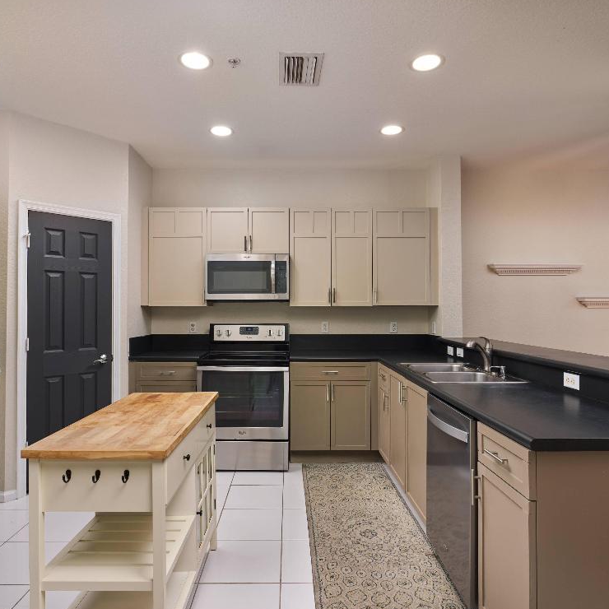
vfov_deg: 69.6
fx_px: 438
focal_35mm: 22
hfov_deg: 69.5
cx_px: 279
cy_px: 305
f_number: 5.6
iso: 100
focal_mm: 9
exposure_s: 1/250
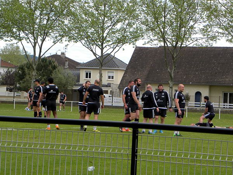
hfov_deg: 13.7
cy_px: 88
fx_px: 969
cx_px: 116
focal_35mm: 144
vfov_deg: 10.3
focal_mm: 25.7
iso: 64
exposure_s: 1/316
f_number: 4.5
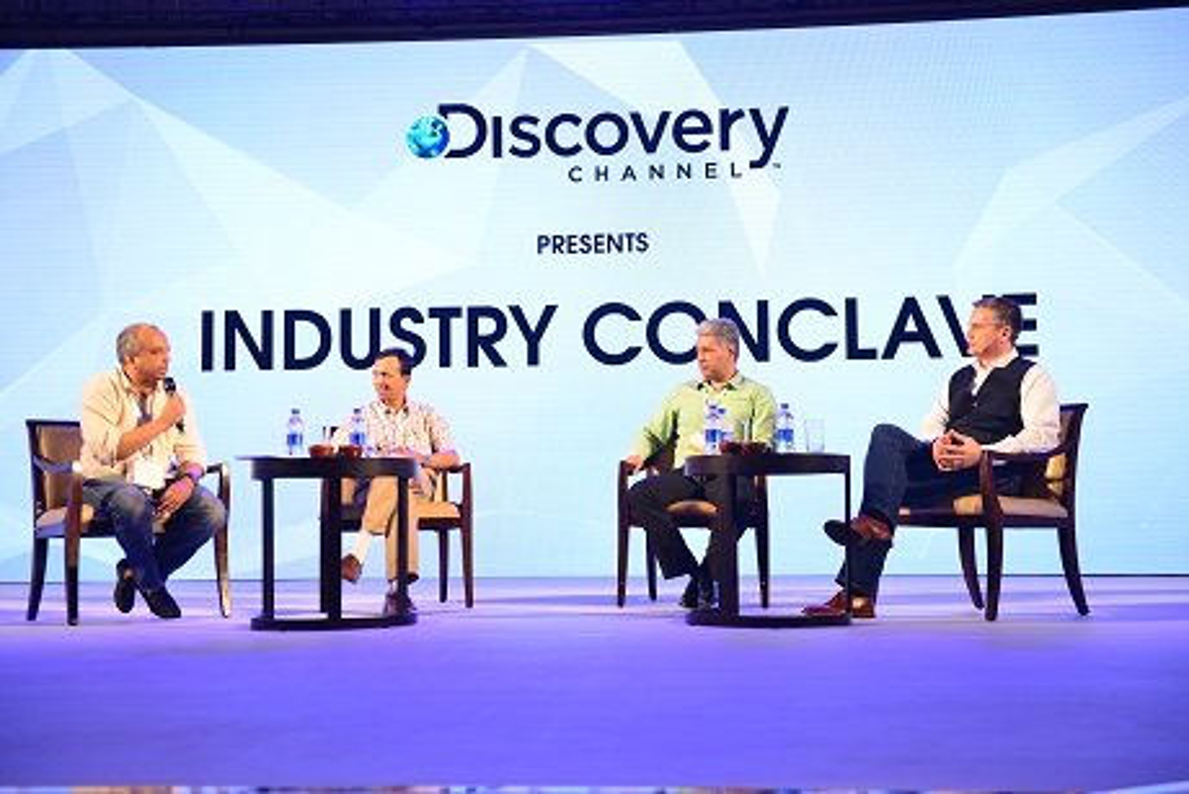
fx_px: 1586
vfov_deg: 28.1
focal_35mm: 48
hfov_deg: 41.1
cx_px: 594
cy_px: 397
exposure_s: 1/160
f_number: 2.8
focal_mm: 48
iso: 500
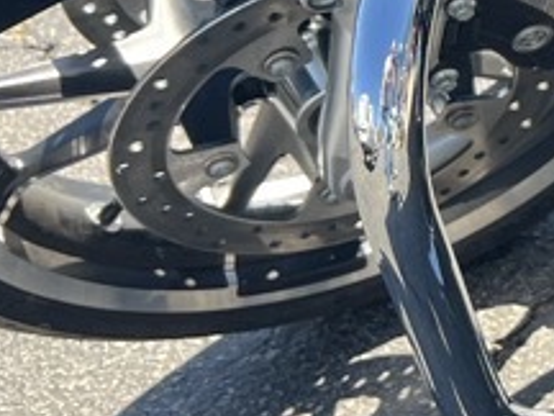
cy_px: -105
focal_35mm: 123
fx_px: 1969
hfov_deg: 13.7
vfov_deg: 11.8
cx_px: 1090
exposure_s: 1/658
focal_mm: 5.7
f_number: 1.5
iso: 50
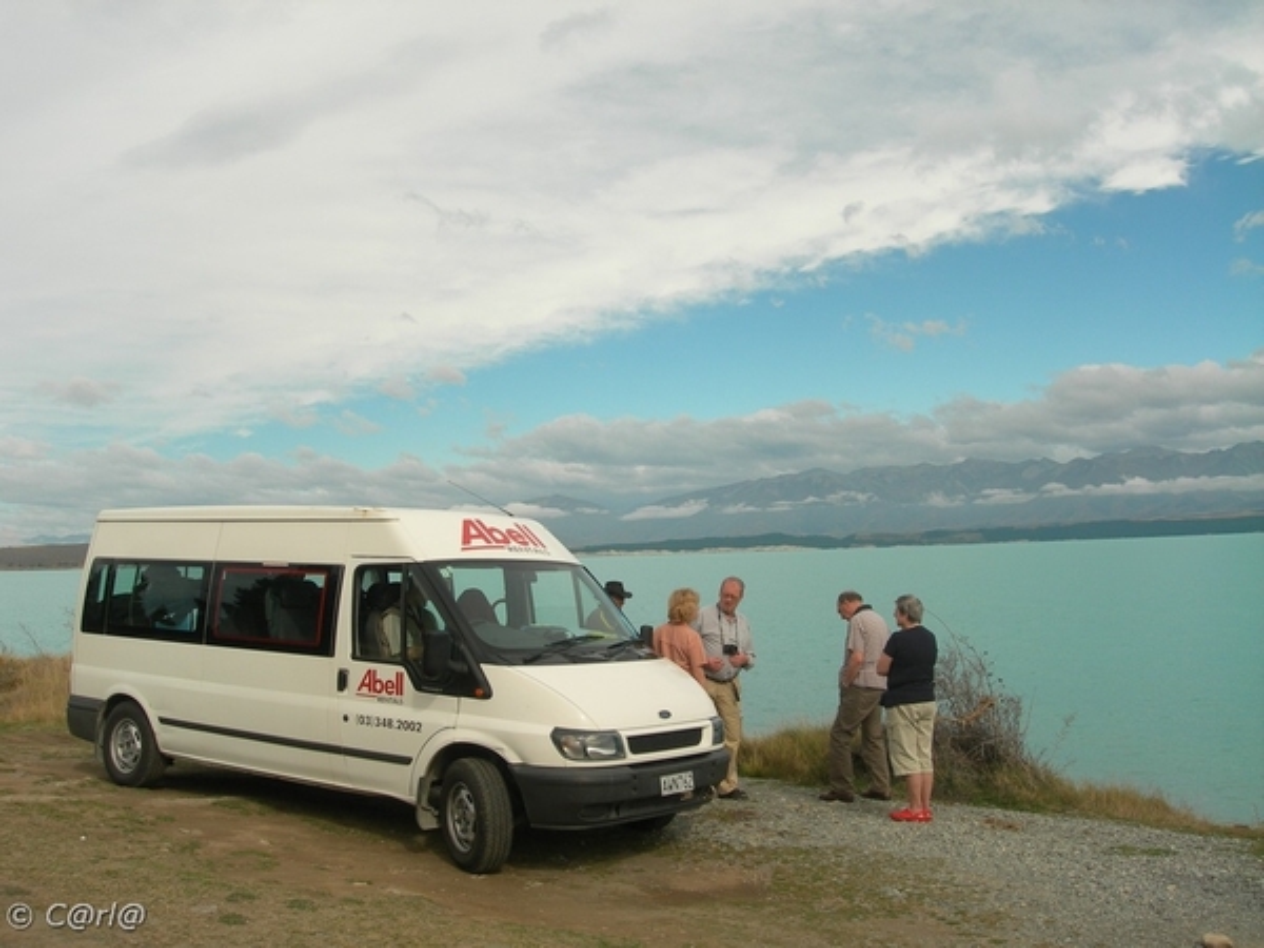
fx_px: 1388
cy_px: 474
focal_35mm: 38
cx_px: 632
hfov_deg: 49.0
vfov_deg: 37.7
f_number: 4.8
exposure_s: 1/650
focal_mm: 7.8
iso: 50
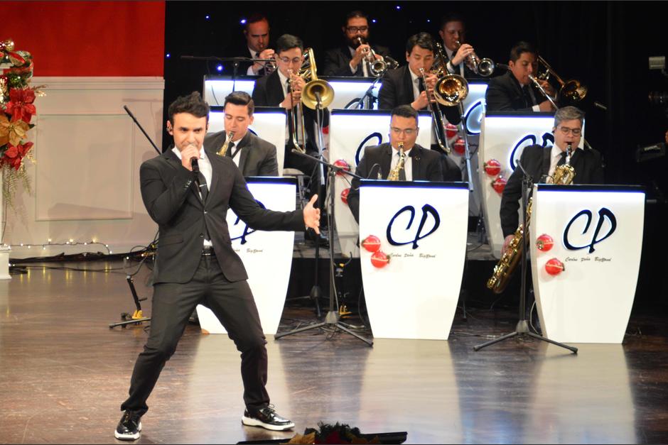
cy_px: 222
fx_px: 2644
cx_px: 334
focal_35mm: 142
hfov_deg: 14.4
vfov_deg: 9.6
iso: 1600
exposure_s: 1/80
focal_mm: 95
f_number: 4.5
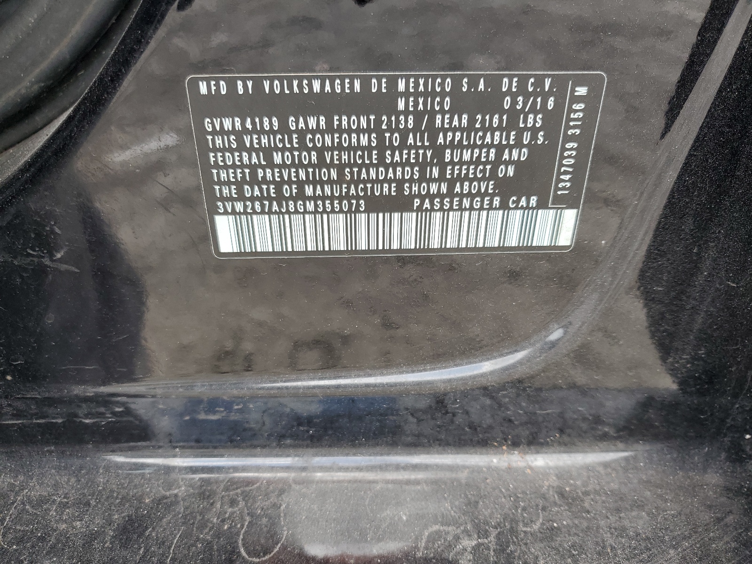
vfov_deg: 53.1
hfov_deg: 67.3
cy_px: 282
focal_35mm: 26
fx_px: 565
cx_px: 376
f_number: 1.5
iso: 50
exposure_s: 1/250
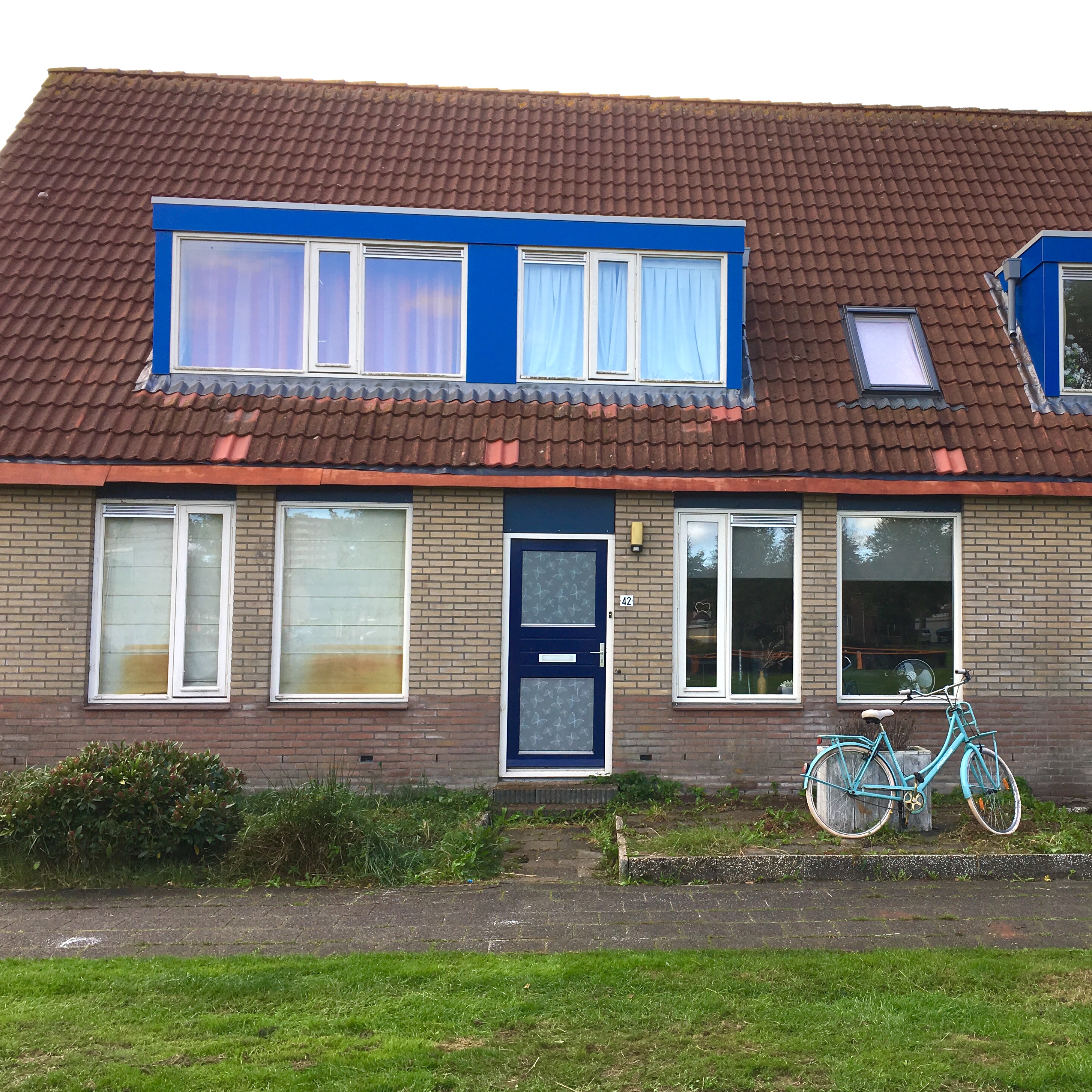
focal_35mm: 35
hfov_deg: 46.7
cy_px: 559
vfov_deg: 47.2
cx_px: 695
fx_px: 1249
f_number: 2.2
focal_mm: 4.15
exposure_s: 1/392
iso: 25
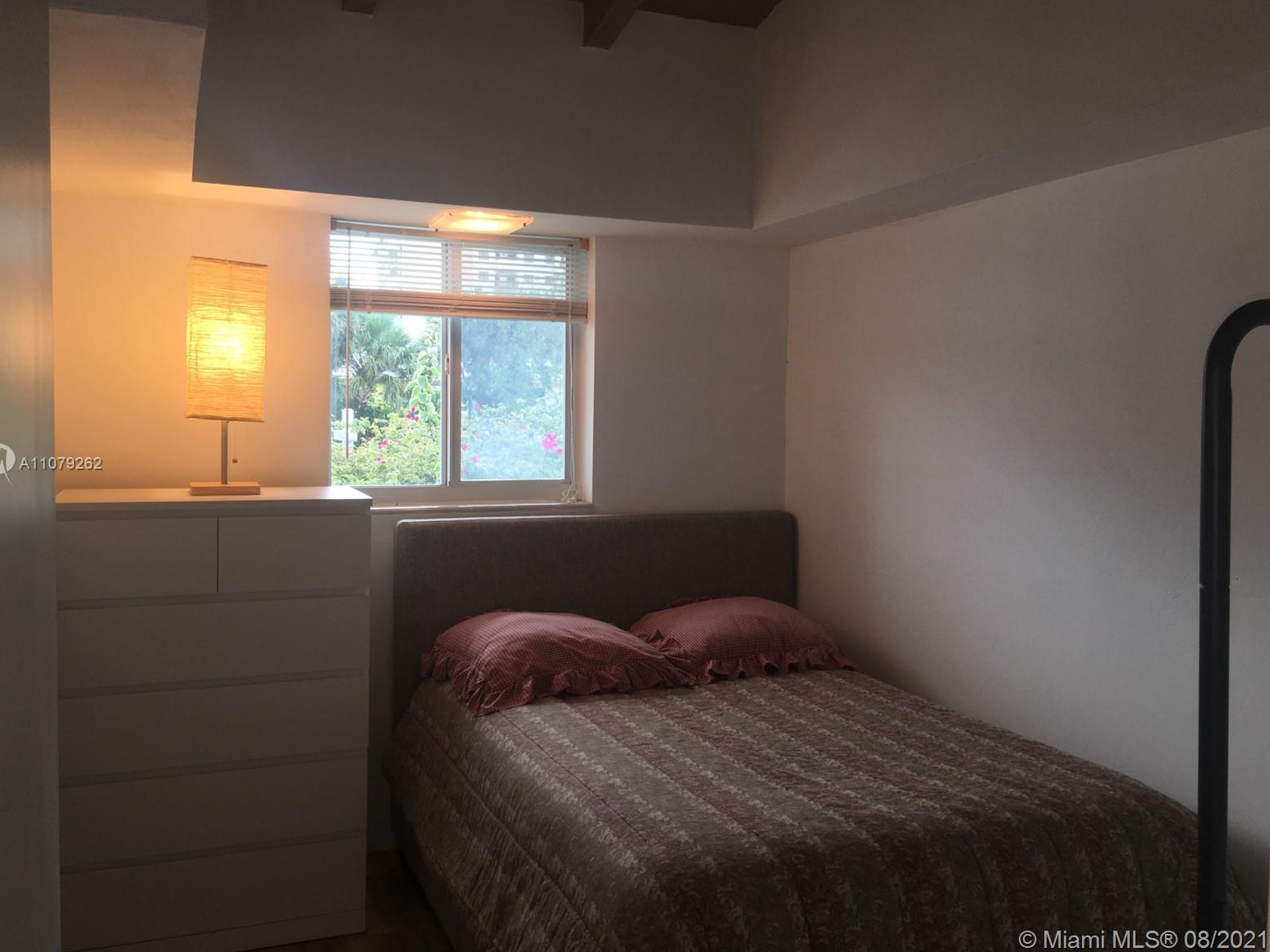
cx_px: 629
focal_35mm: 30
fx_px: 1101
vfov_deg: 46.8
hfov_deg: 60.0
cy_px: 465
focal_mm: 4.15
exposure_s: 1/49
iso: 25
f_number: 2.2
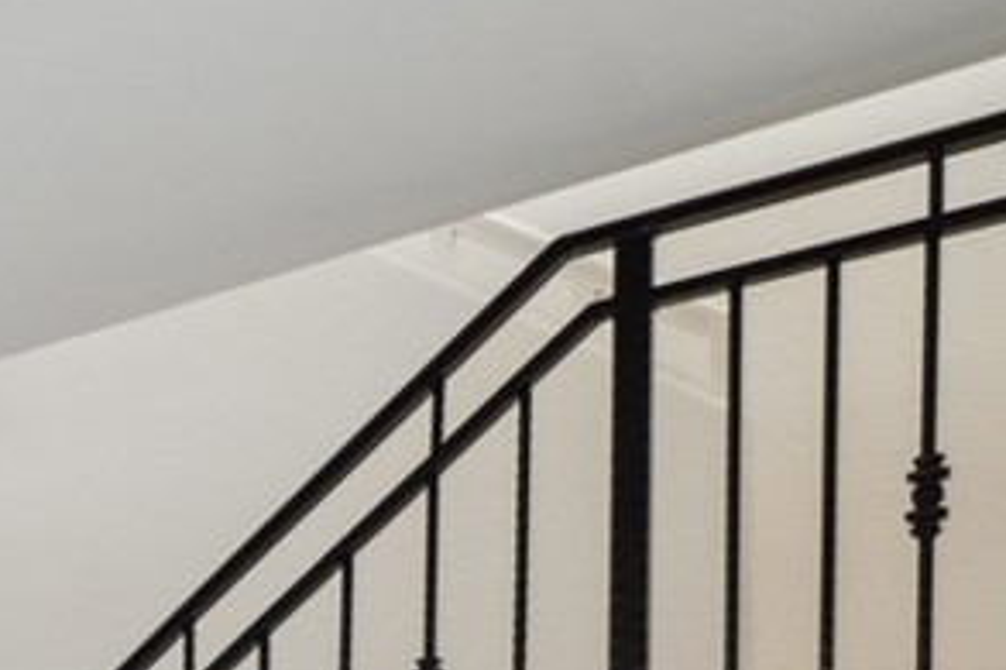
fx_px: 1564
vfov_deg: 20.8
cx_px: -724
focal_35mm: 56
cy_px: 986
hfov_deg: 23.0
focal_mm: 16
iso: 160
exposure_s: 1/8
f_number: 8
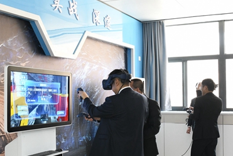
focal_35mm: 42
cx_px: 92
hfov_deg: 46.1
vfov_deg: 31.9
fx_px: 272
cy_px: 91
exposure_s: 1/60
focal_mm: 26
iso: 1600
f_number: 4
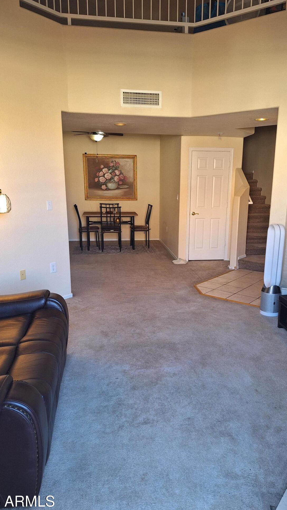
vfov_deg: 71.9
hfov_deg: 44.3
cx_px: 164
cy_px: 261
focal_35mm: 26
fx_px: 352
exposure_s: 1/50
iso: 125
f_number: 1.8
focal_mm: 5.54
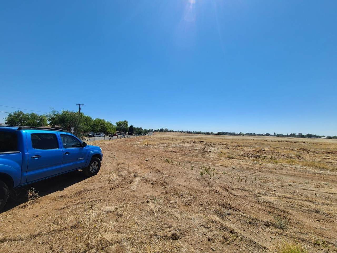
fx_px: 127
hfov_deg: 106.2
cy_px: 126
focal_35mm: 13
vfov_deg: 89.9
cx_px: 168
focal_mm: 2.2
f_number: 2.2
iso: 50
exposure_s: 1/2767
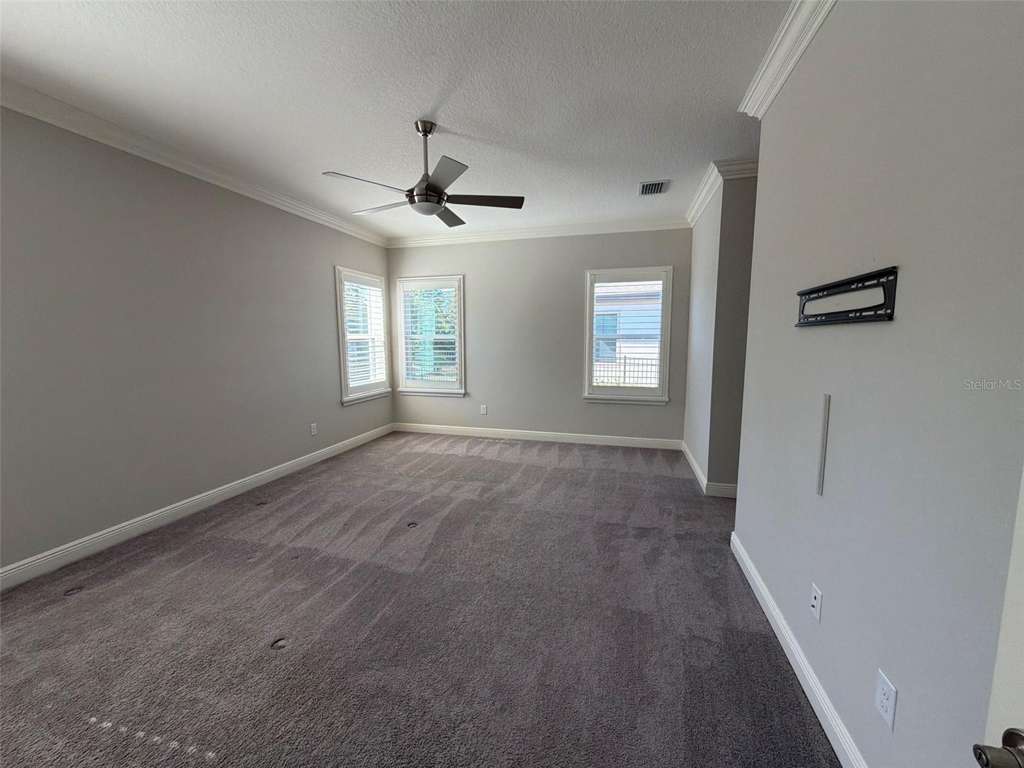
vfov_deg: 85.7
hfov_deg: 102.1
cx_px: 512
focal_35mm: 14
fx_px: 414
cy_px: 384
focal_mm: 2.22
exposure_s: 1/121
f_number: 2.2
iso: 100
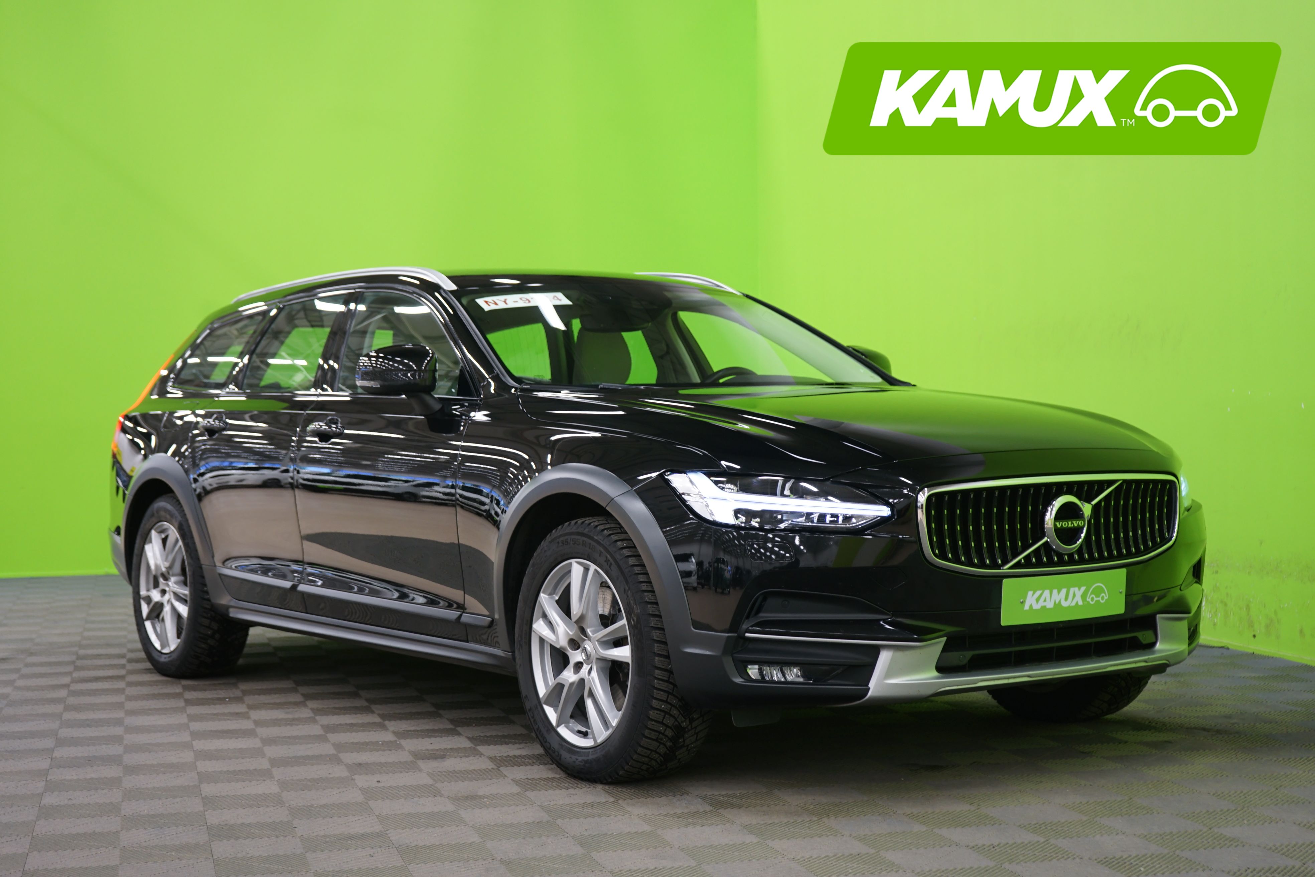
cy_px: 438
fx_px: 2045
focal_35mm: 56
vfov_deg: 24.2
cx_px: 658
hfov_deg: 35.6
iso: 400
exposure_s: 1/6
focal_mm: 56
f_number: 5
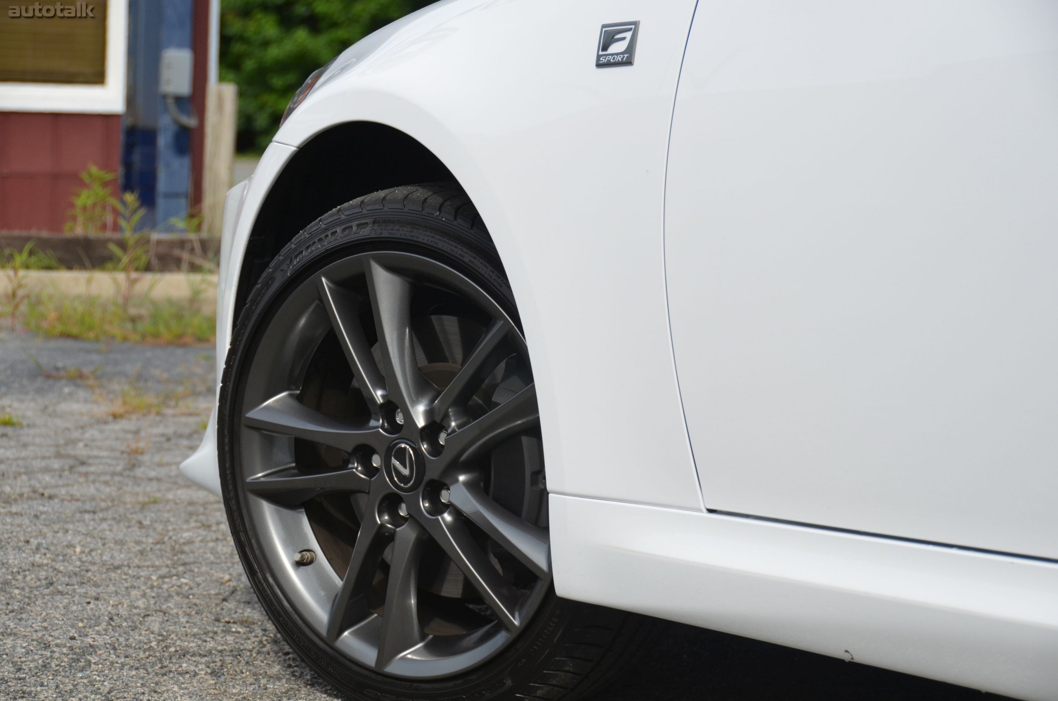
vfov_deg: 14.0
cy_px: 350
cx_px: 529
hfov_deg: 21.0
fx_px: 2860
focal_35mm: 98
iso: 400
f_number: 5.6
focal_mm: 65
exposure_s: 1/1250
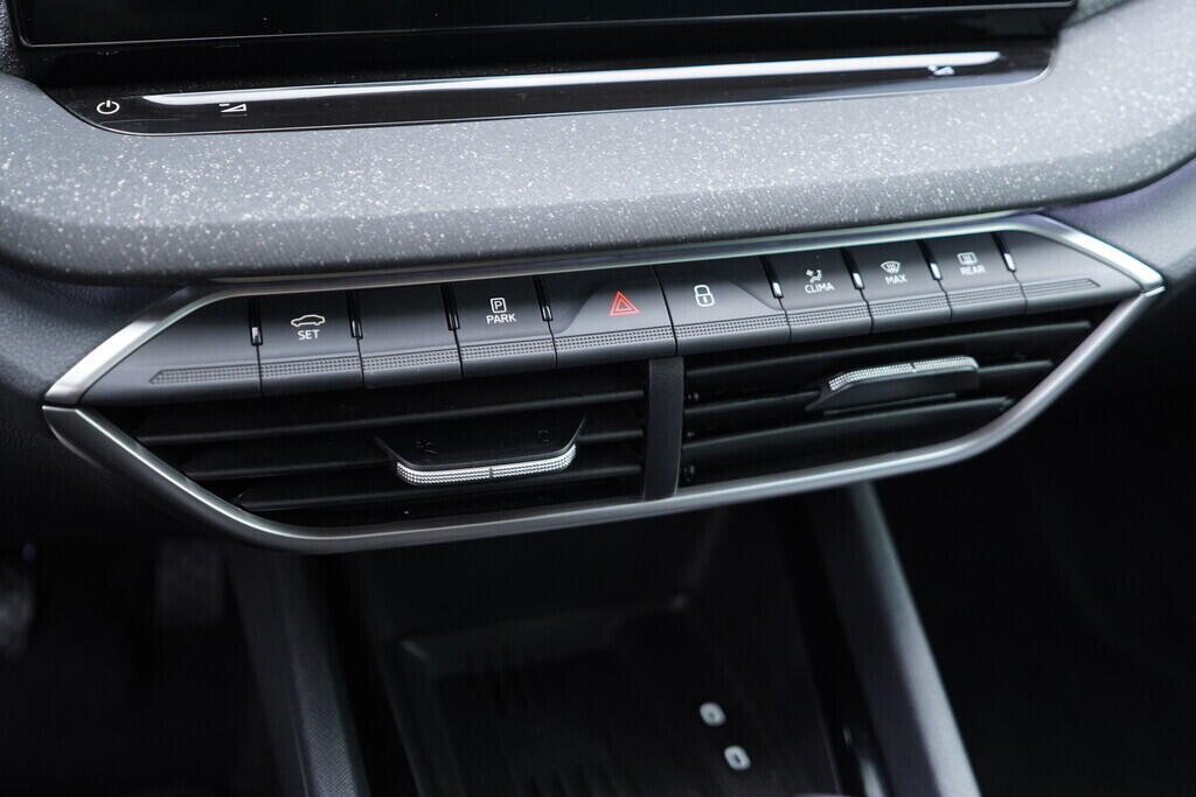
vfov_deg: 36.9
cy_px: 398
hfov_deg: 53.1
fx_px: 1196
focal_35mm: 36
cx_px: 598
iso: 640
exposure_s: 1/40
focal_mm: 24
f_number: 2.8
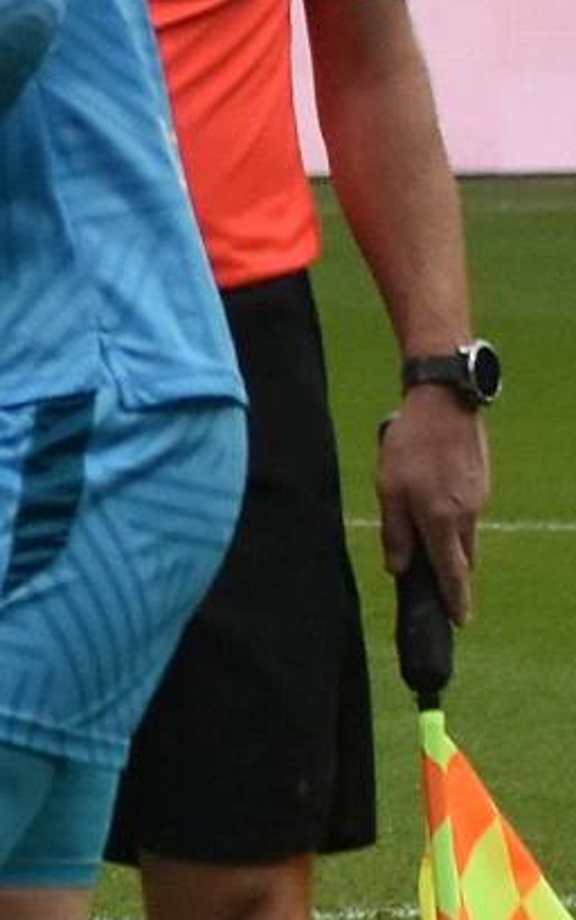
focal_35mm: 502
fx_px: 12595
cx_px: -902
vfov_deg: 4.2
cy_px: 421
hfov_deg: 2.6
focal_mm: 70
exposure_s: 1/1250
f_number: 3.2
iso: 640
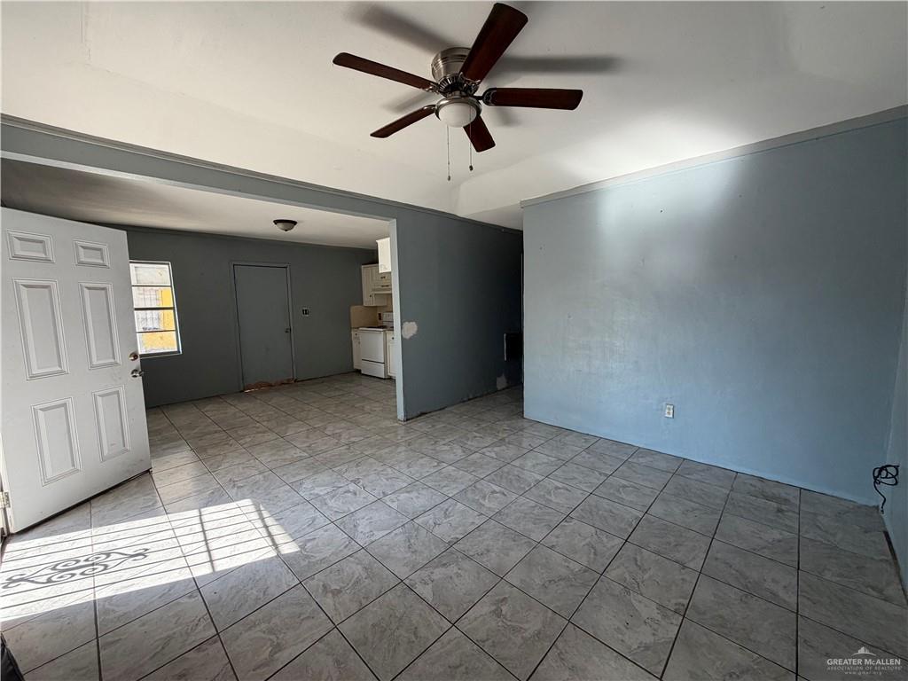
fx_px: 367
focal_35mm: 14
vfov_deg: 85.7
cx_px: 454
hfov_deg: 102.1
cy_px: 340
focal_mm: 2.22
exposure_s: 1/121
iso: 125
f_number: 2.2
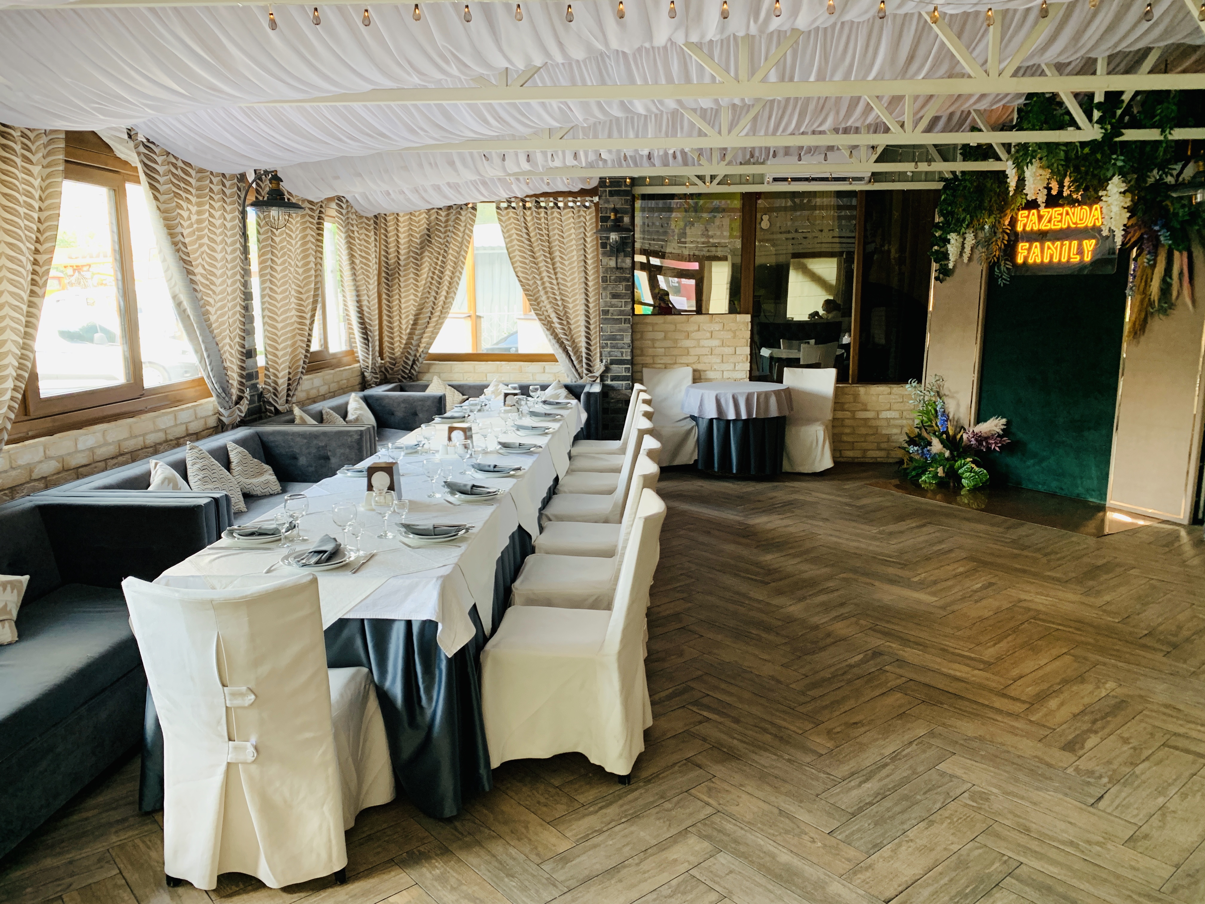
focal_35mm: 26
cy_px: 452
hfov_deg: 67.3
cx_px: 602
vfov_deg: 53.1
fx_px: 905
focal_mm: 4.25
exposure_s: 1/42
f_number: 1.8
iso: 125
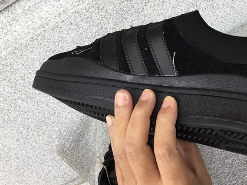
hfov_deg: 38.3
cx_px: 171
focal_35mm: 49
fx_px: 350
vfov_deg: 29.3
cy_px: 52
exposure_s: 1/100
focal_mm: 3.3
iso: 25
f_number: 2.4
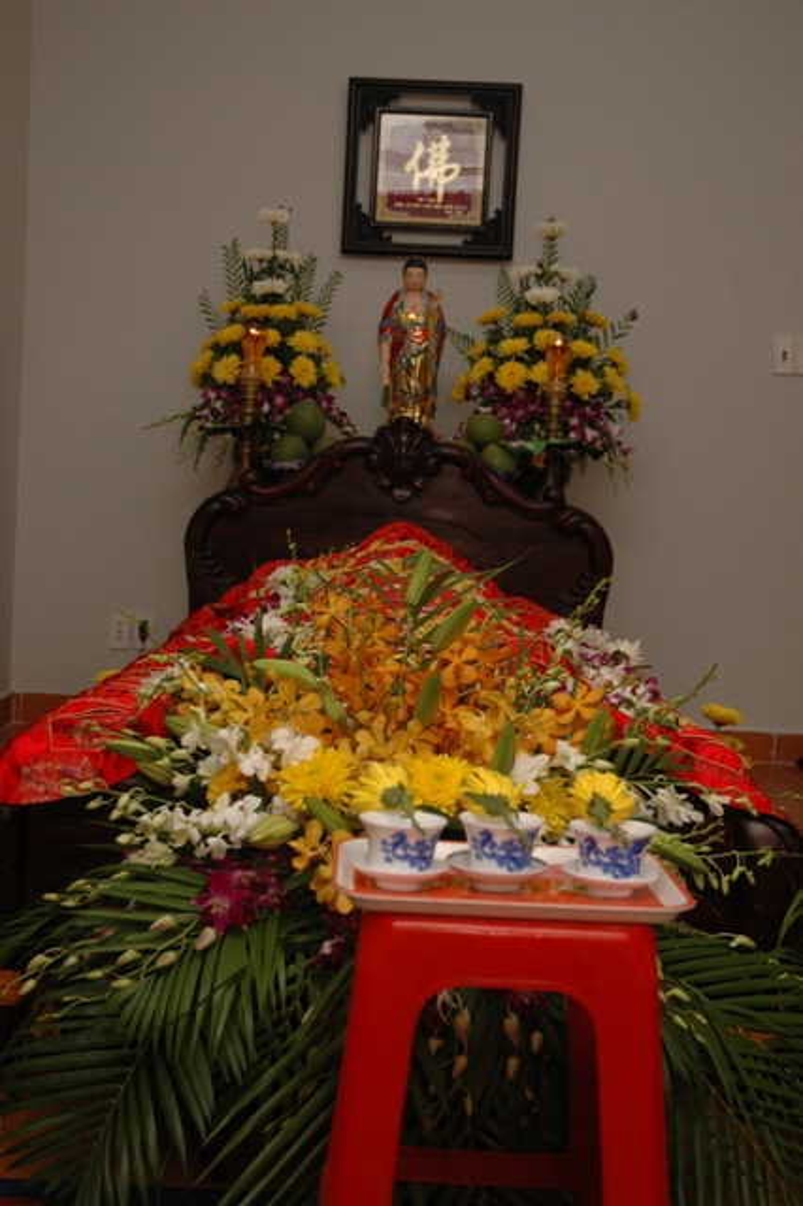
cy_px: 603
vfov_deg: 42.3
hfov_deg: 28.9
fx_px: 1557
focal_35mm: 46
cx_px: 402
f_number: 4
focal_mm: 31
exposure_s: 1/60
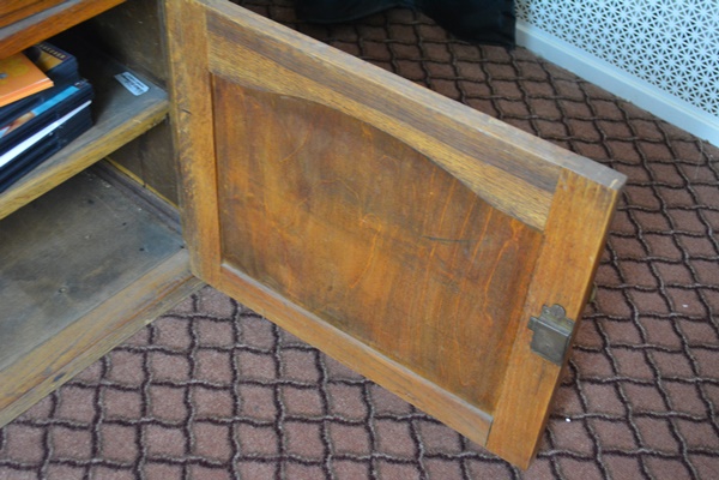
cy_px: 240
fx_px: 959
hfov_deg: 41.1
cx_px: 360
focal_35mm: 48
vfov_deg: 28.1
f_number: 4.8
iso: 3200
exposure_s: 1/25
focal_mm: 32
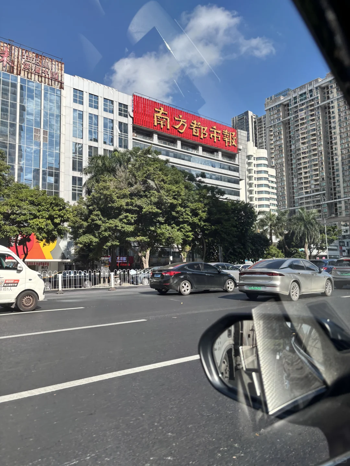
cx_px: 175
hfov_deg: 53.1
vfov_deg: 67.3
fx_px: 351
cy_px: 233
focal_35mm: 26
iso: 40
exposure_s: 1/189
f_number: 1.6
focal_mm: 5.96
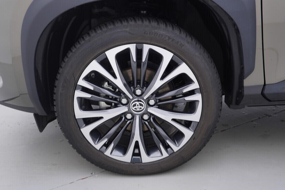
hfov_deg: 51.9
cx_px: 140
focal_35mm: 37
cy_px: 95
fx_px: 293
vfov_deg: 35.9
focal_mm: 24
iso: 125
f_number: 3.2
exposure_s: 1/50
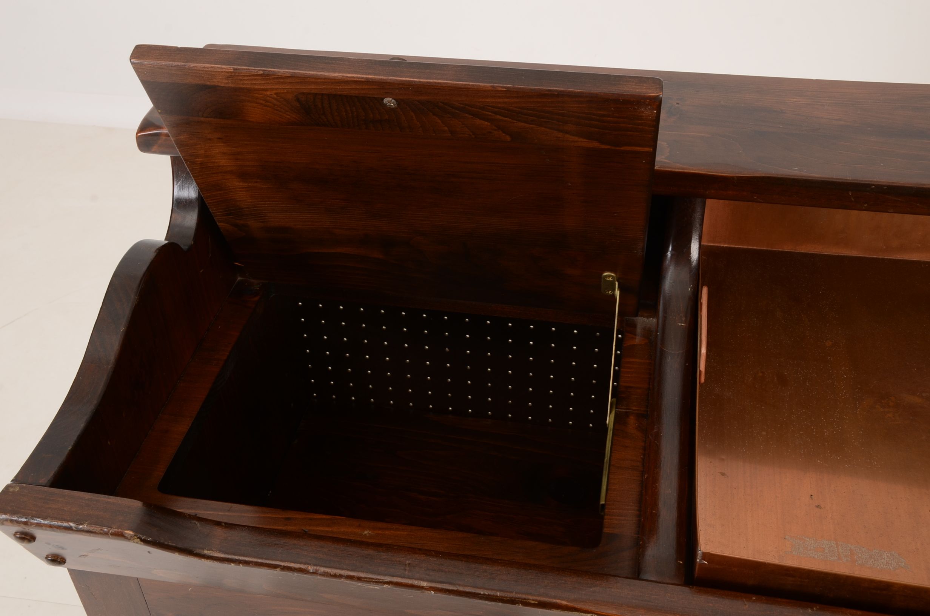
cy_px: 308
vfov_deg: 31.8
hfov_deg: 46.5
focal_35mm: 42
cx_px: 465
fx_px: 1083
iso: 200
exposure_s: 1/125
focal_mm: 28
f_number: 11
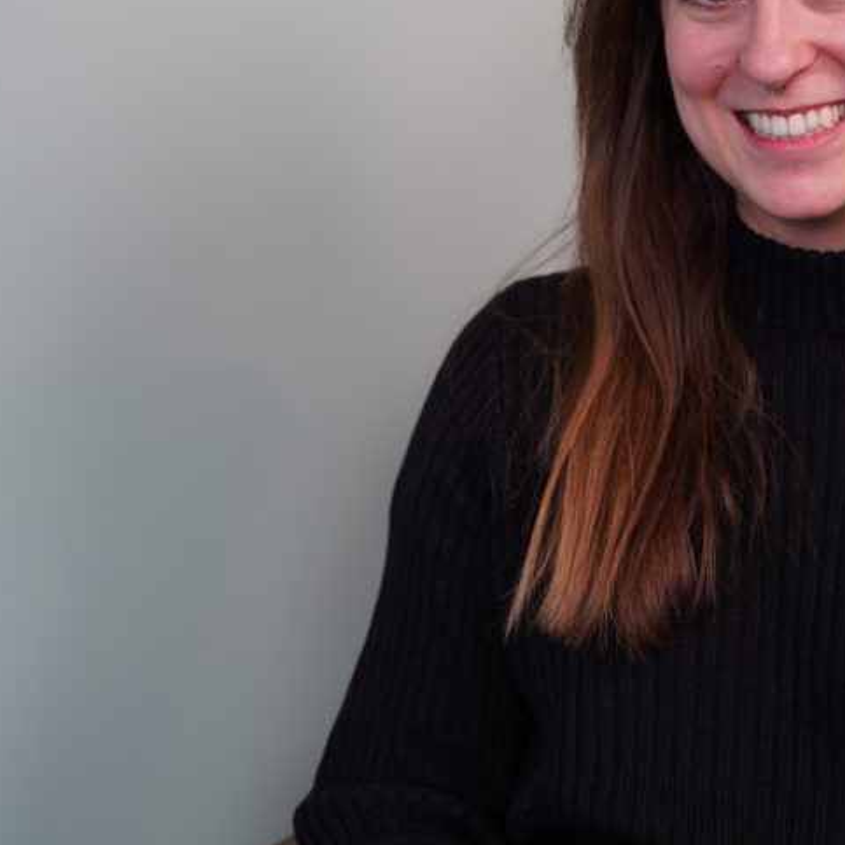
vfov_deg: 16.8
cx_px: 661
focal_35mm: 103
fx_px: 2845
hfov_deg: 16.8
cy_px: 171
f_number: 2.2
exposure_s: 1/60
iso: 100
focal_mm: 50
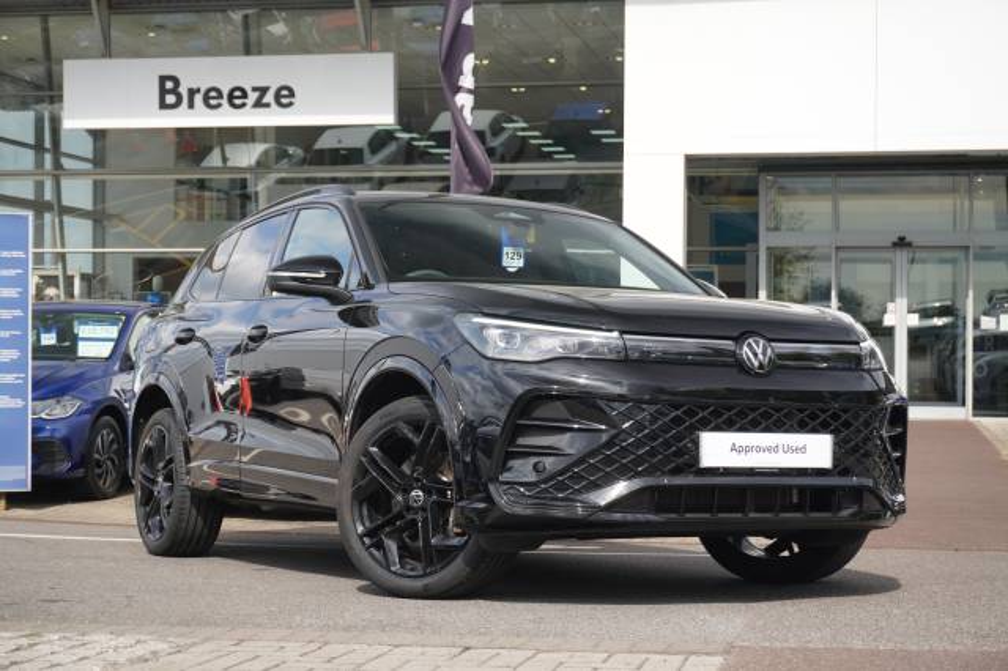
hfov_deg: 31.9
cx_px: 504
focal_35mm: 63
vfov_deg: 21.5
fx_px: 1763
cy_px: 336
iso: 100
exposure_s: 1/160
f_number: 5.6
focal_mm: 42
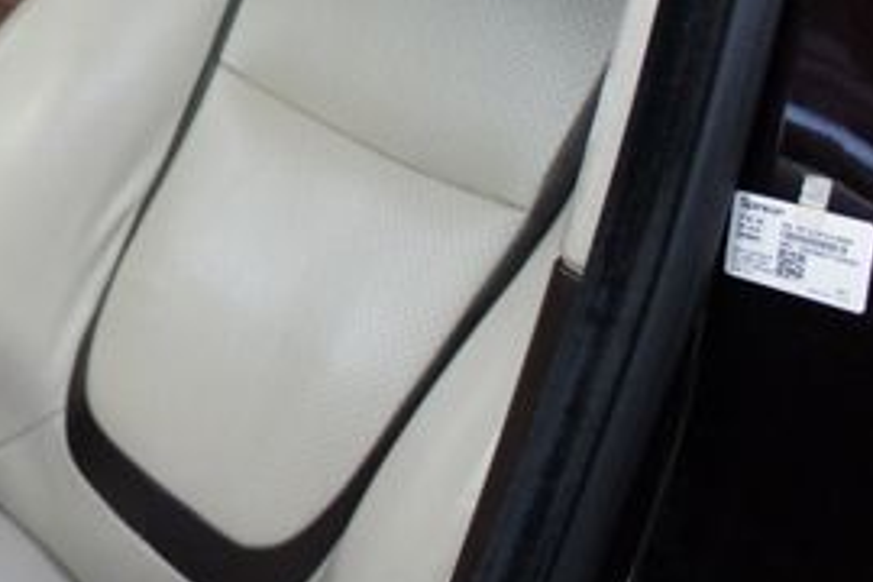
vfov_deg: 20.4
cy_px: -39
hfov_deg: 28.0
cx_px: -139
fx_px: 1552
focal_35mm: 64
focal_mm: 18
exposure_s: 1/30
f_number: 3.5
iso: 500
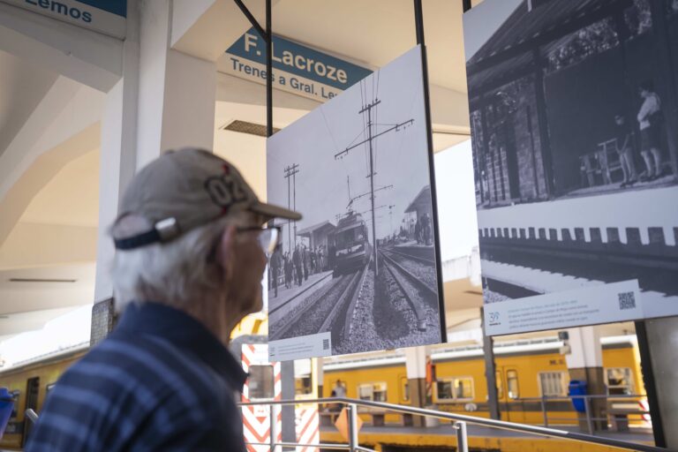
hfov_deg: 54.4
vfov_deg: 37.9
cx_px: 339
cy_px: 226
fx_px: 659
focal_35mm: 35
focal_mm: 35
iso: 200
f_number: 2.8
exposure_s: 1/400
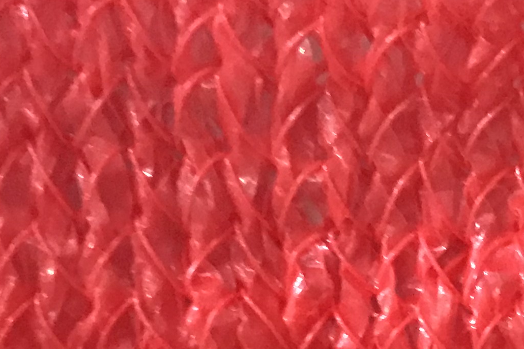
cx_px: 660
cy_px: 469
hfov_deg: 17.0
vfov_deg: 11.7
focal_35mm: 114
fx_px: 1659
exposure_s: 1/7
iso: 80
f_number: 1.8
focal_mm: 3.99
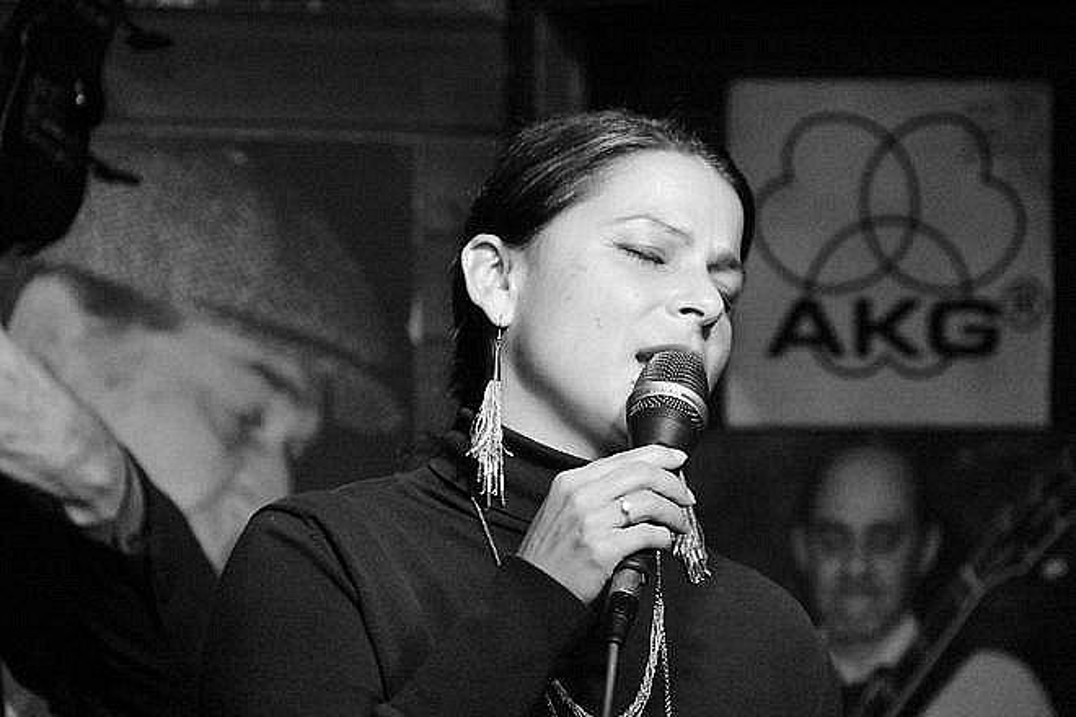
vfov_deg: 4.6
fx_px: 8966
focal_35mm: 300
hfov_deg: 6.9
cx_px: 538
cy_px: 358
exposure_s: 1/400
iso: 25600
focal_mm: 200
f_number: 6.3
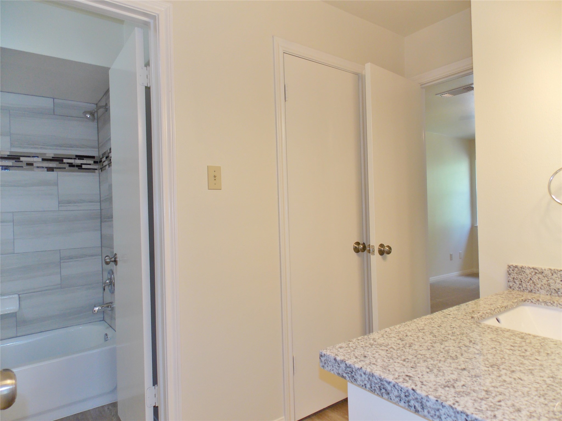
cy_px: 210
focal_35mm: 23
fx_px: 373
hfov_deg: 73.9
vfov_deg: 58.9
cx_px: 281
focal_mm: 4
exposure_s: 1/30
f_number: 3.1
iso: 125
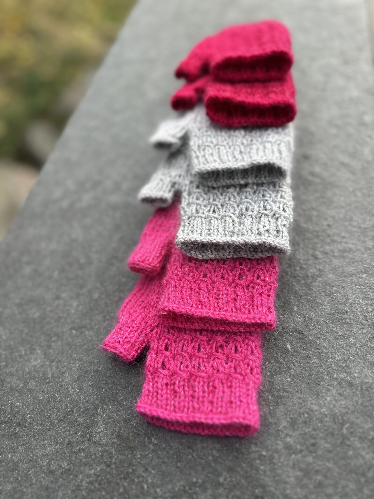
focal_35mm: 24
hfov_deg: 56.8
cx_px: 187
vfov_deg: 71.6
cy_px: 250
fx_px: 346
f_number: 1.78
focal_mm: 6.86
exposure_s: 1/887
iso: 80
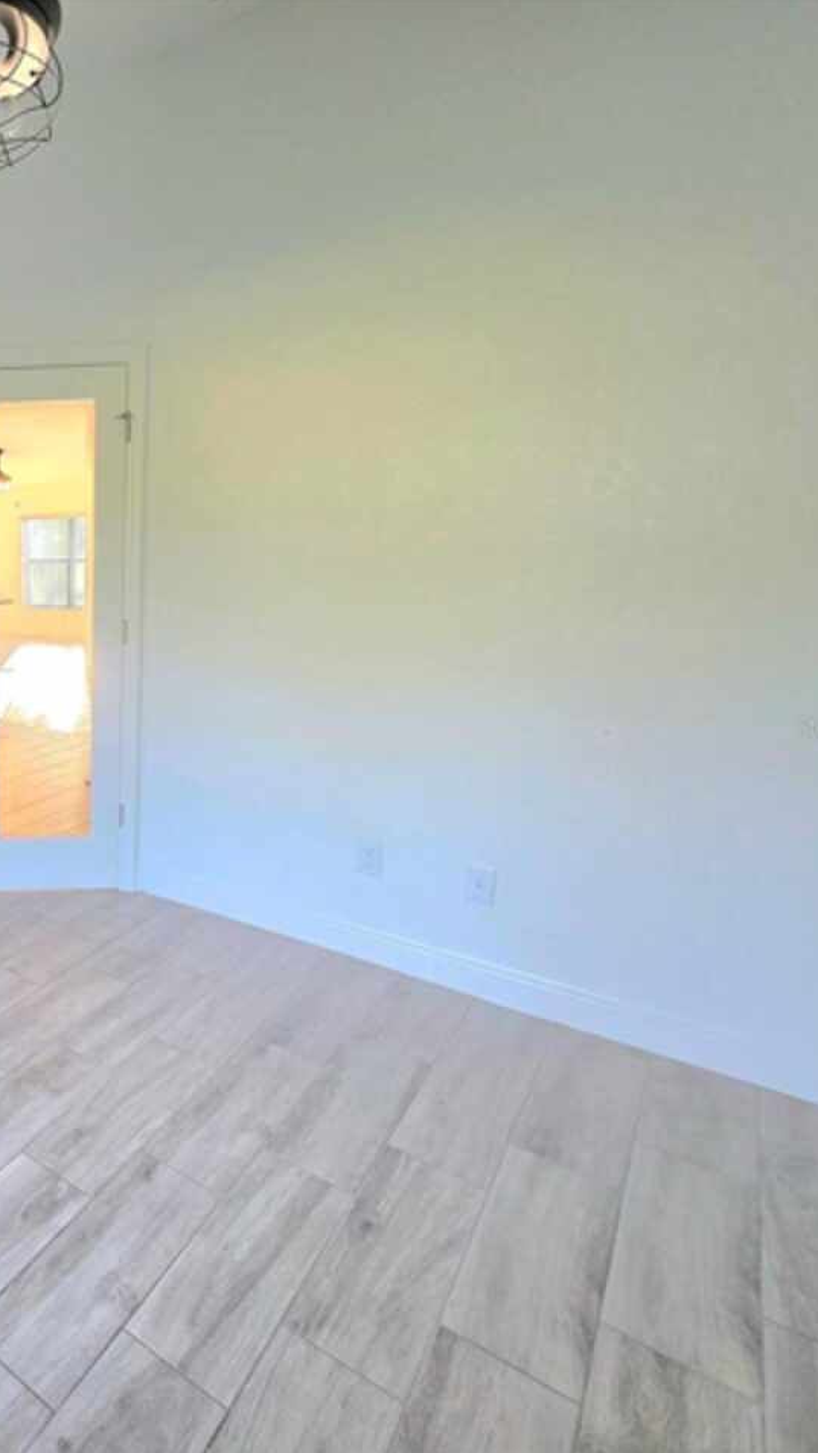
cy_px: 726
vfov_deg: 89.6
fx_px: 732
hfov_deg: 45.3
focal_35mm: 19
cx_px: -64
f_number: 1.9
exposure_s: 1/60.2
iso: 200
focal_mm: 2.2
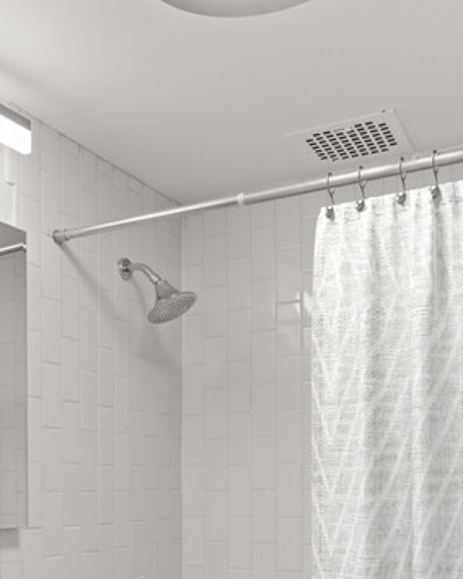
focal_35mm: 45
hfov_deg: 32.9
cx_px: 126
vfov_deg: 39.4
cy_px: 468
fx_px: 771
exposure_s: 1.3
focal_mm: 17
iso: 320
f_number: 11
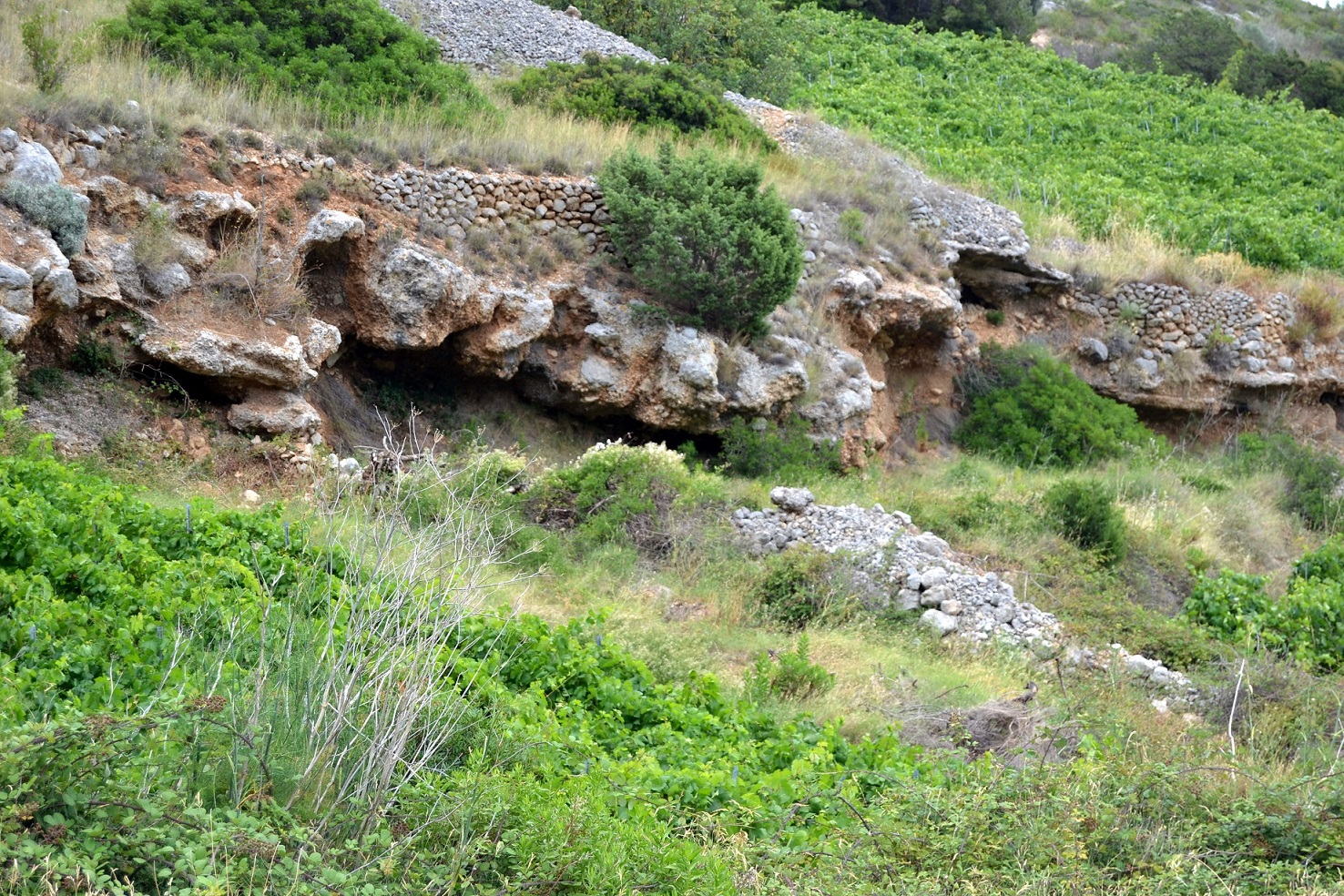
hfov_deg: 26.0
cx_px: 672
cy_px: 448
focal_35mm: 78
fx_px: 2912
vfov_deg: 17.5
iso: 100
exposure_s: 1/160
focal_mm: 52
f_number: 6.3
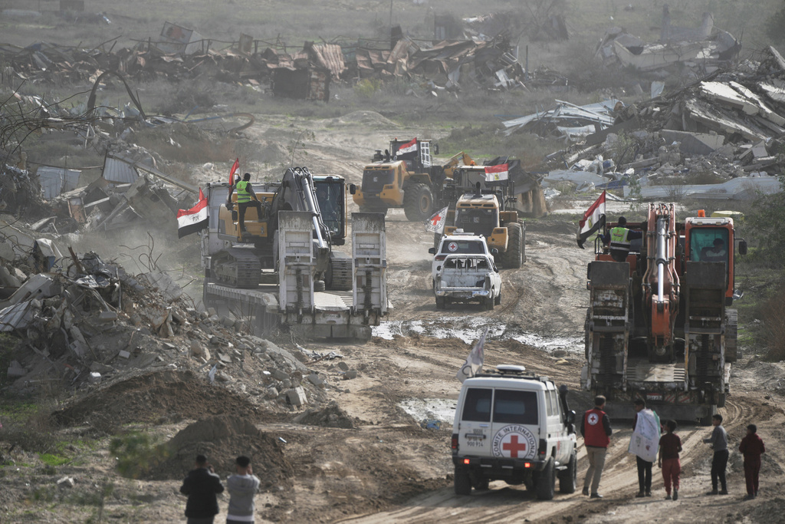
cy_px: 262
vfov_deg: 3.4
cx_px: 392
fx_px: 8723
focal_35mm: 400
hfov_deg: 5.2
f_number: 5.6
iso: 200
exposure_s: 1/2500
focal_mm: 400
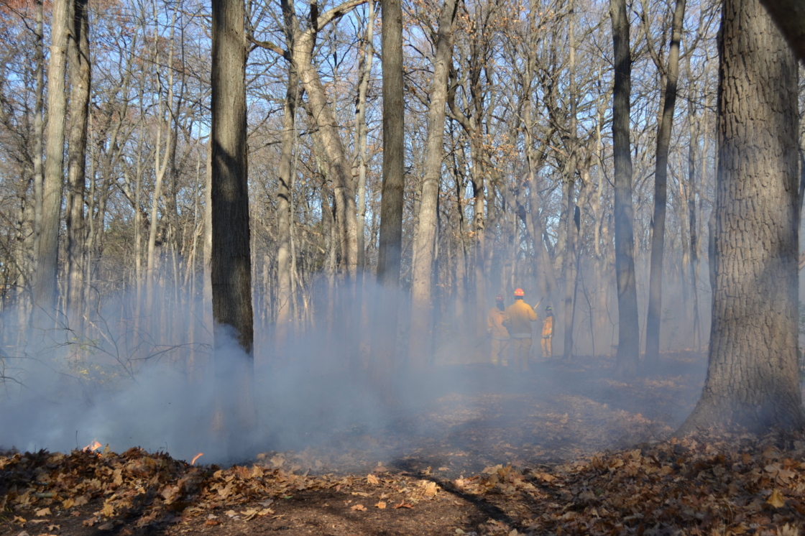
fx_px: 939
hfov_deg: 46.4
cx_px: 402
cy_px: 268
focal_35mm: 42
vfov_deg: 31.9
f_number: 6.3
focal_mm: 28
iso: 100
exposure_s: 1/160
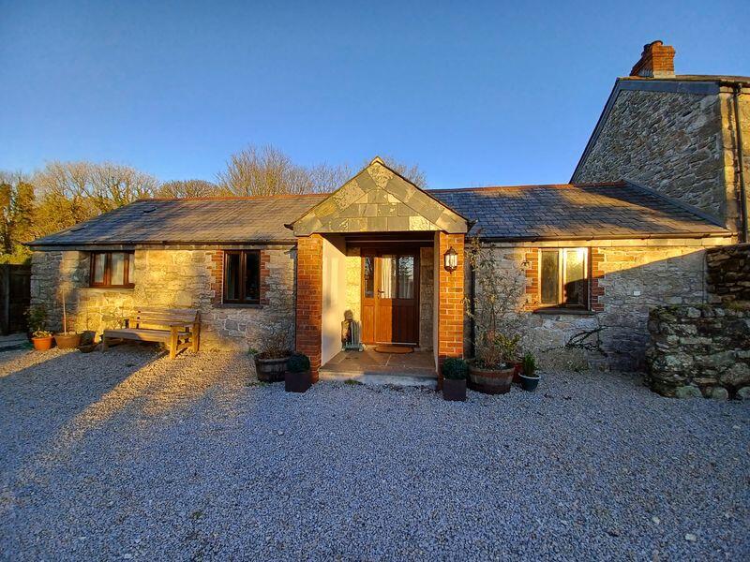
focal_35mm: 13
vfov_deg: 89.9
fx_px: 282
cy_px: 281
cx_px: 375
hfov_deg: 106.2
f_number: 2.2
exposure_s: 1/261
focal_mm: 1.42
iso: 40
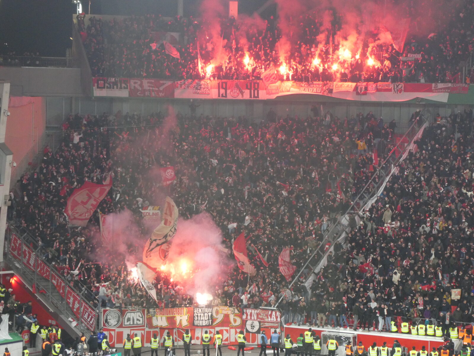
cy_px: 178
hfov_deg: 14.6
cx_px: 237
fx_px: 1849
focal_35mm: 135
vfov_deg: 11.0
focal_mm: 24.2
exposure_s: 1/80
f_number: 5.3
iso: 500
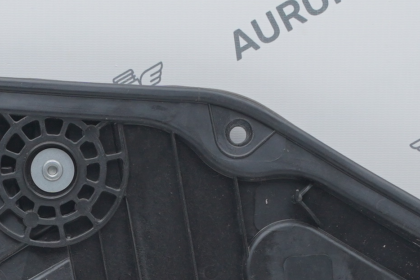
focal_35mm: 198
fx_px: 2310
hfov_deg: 10.3
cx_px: 58
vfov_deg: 6.8
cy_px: 489
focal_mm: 47
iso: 500
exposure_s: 1/160
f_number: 6.3
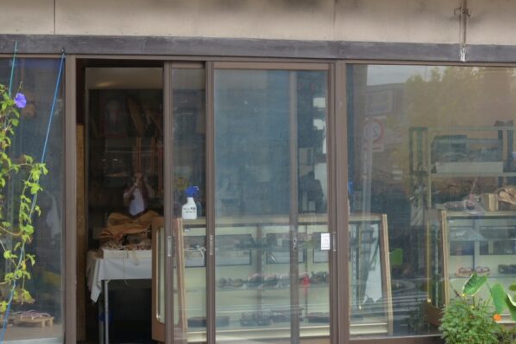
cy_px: 59
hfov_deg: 15.9
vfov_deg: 10.6
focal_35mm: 129
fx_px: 1849
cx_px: 345
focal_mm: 50
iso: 180
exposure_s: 1/80
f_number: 4.5
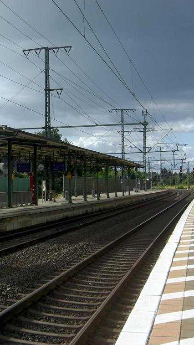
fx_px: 512
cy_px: 173
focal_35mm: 56
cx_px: -14
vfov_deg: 37.2
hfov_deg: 20.6
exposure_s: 1/400
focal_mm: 7.9
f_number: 4
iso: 80
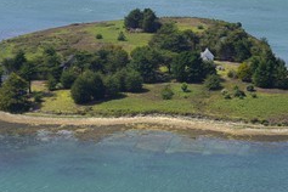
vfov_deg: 13.8
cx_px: 134
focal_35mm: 99
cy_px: 55
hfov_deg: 20.6
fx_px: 792
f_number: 7.1
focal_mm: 56
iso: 400
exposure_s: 1/1000
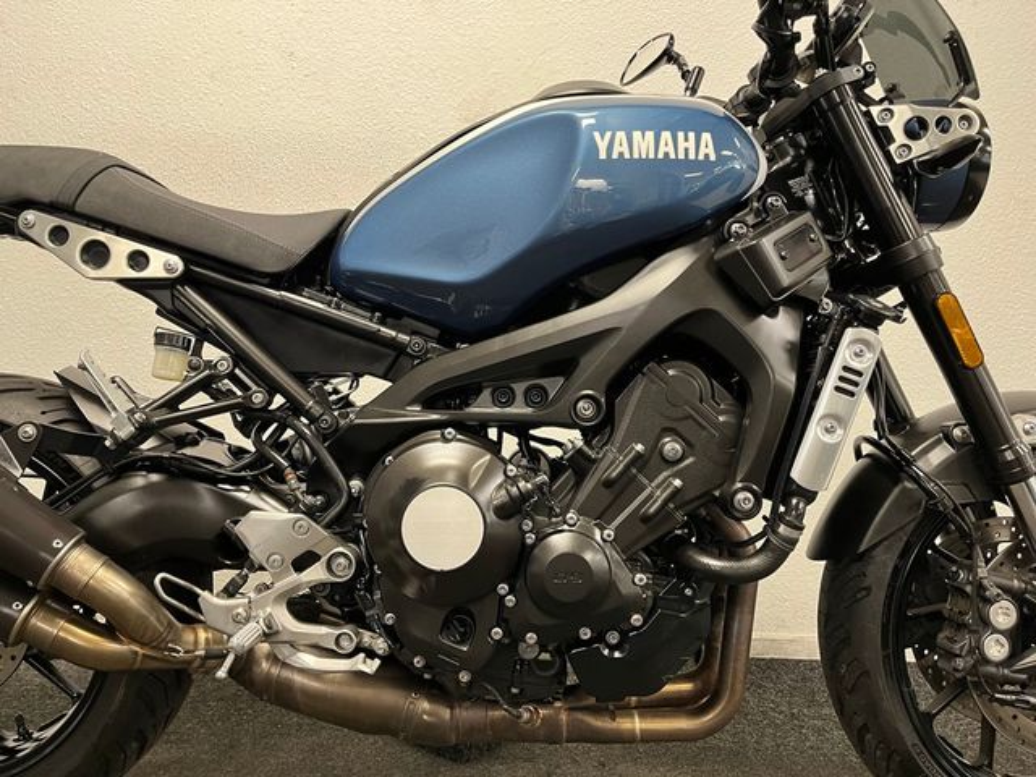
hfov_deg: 67.3
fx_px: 778
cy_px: 388
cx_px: 518
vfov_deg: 53.1
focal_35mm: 26
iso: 250
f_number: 1.6
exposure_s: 1/50
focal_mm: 5.1
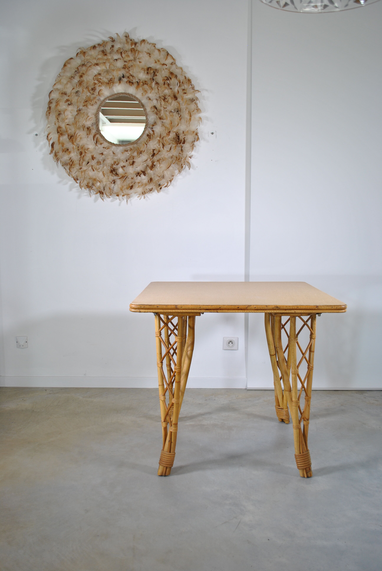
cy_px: 286
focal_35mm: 33
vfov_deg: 57.2
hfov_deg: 40.1
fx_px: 524
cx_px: 191
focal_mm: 22
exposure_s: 1/30
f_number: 5
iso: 200
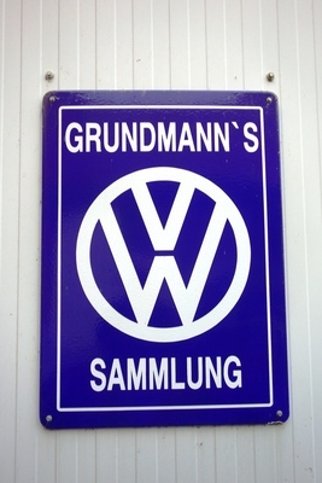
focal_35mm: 34
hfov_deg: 38.9
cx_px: 161
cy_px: 242
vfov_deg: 55.8
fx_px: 456
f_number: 3.2
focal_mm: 12.78
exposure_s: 1/100
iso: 125
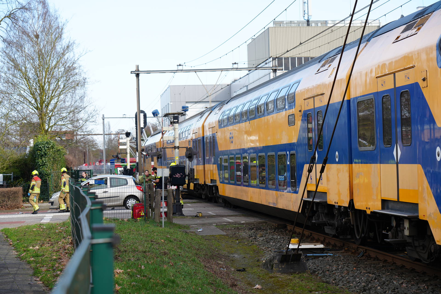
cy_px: 147
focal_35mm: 85
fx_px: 1041
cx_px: 220
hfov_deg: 23.9
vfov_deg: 16.1
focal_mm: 85
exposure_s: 1/160
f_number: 5.6
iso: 100
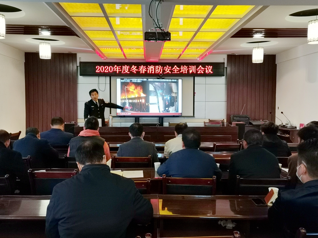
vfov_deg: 41.8
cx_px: 159
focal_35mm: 34
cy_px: 119
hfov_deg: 54.0
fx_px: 312
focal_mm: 4.75
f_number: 1.8
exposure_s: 1/50
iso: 320
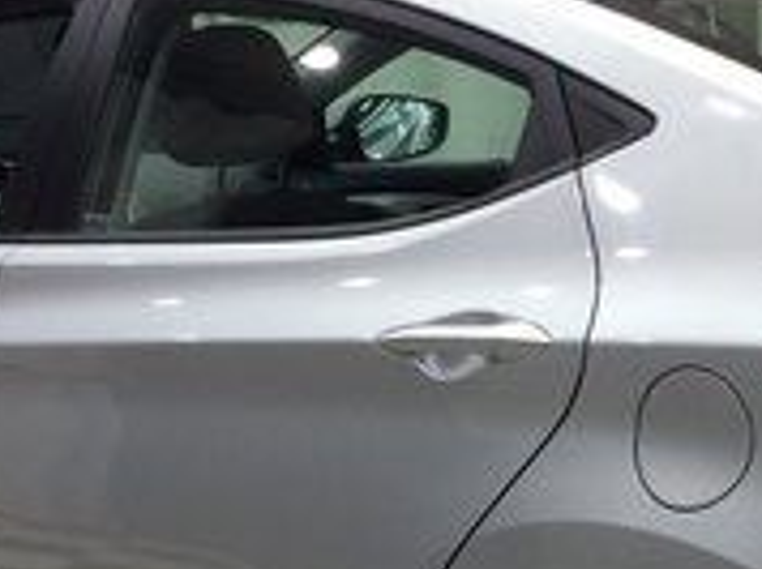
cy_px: 526
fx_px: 2528
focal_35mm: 115
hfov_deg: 17.0
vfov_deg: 12.7
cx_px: 586
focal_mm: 3.3
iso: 50
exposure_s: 1/25
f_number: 2.4
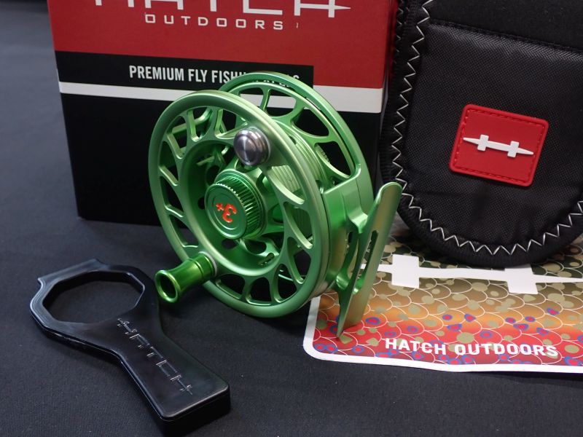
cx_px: 292
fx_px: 691
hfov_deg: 45.8
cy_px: 218
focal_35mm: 41
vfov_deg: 35.1
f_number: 2.8
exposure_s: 1/40
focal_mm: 7.31
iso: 200
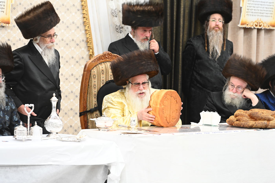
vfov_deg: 6.9
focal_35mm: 200
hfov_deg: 10.3
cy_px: 92
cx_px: 138
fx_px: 1527
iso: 2000
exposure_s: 1/125
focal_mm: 200
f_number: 6.3
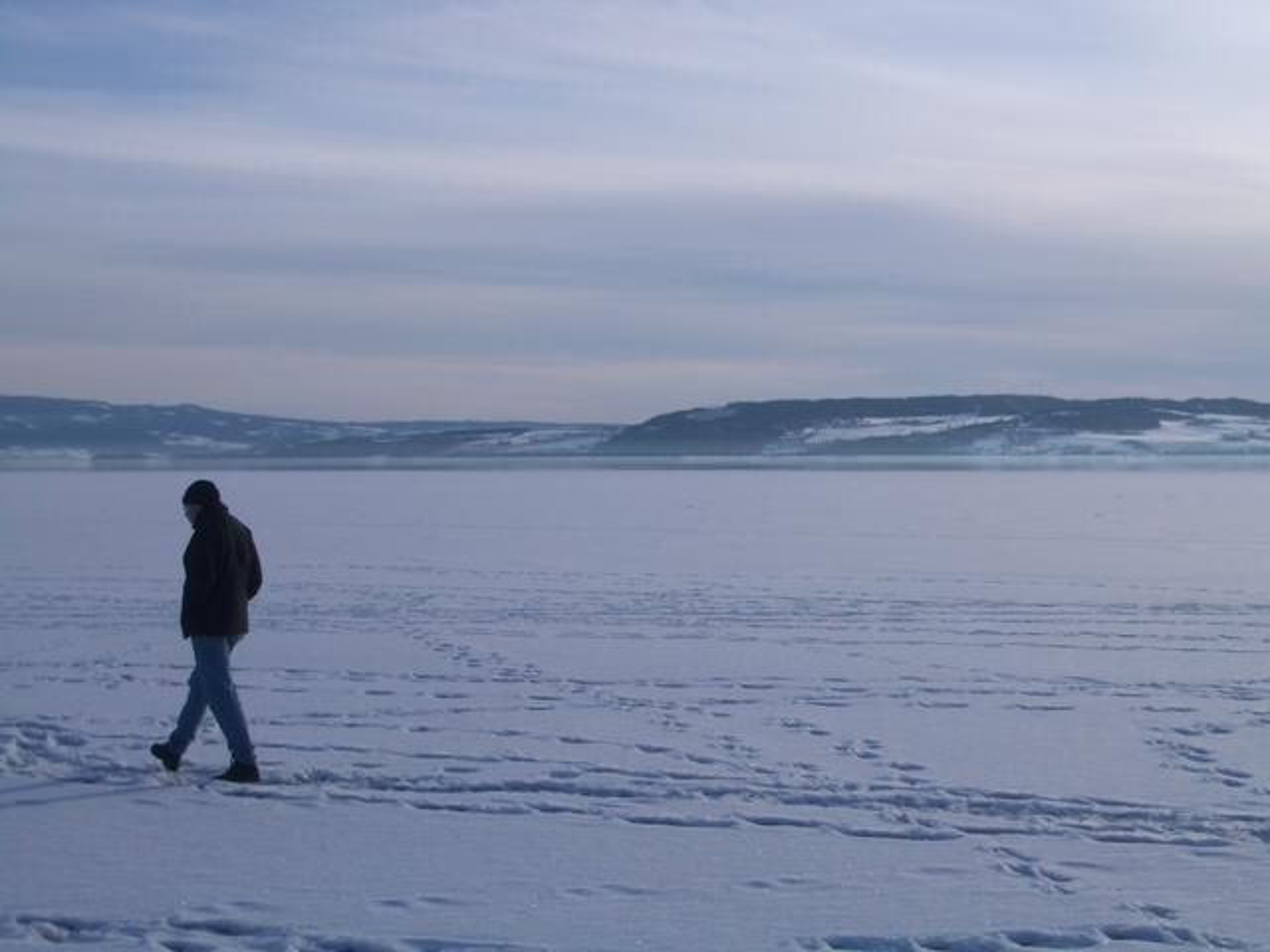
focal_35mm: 62
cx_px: 635
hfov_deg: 31.2
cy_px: 476
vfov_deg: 23.7
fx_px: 2275
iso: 50
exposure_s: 1/320
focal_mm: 10.2
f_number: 5.6
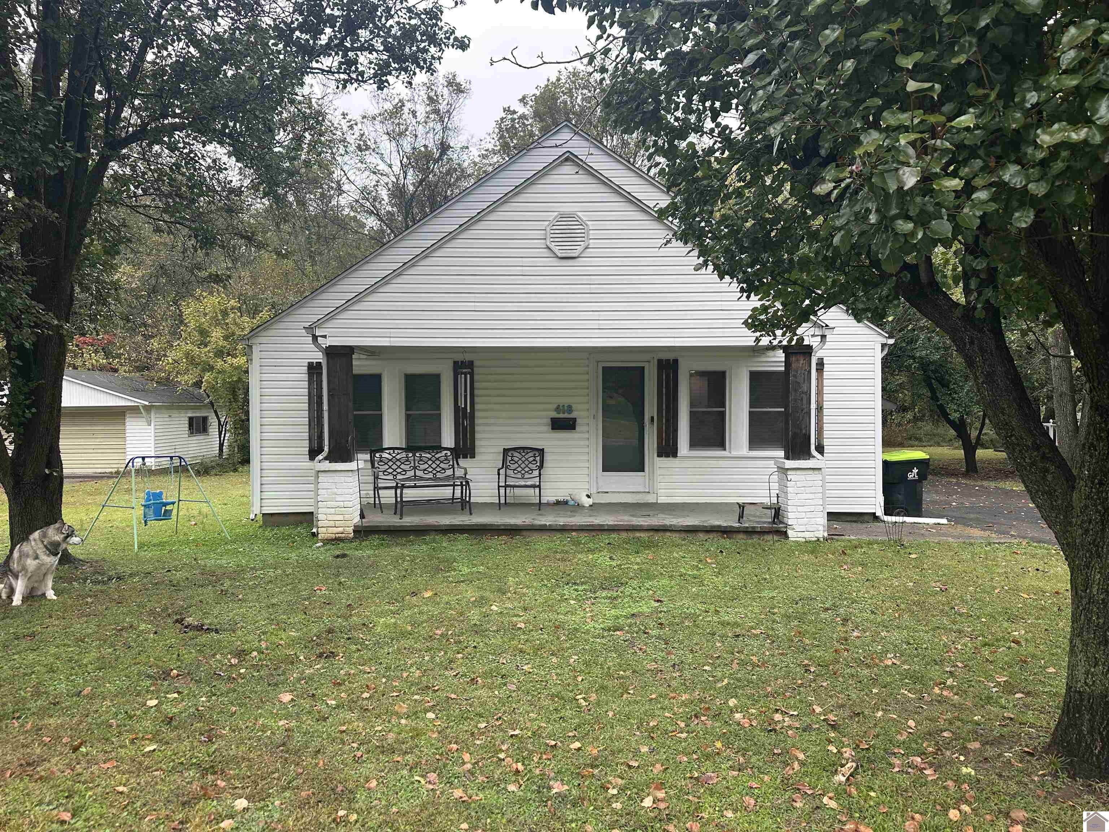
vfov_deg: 56.8
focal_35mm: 24
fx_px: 769
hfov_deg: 71.6
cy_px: 416
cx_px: 554
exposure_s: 1/311
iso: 80
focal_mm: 6.86
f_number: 1.78
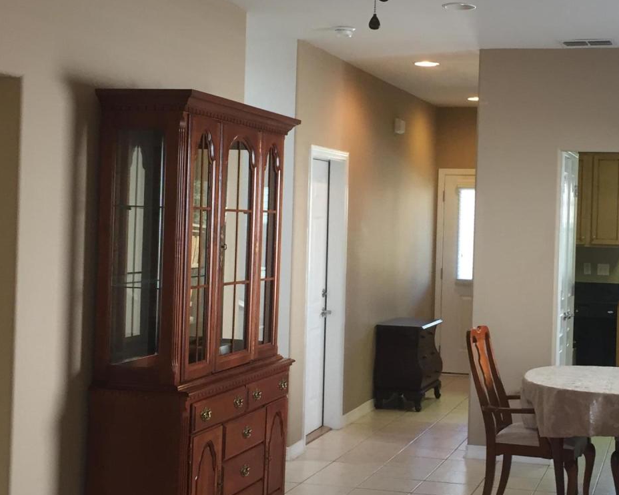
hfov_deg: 30.9
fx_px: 1117
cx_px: 382
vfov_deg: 25.0
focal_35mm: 61
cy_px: 225
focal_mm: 4.15
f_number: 2.2
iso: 64
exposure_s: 1/30
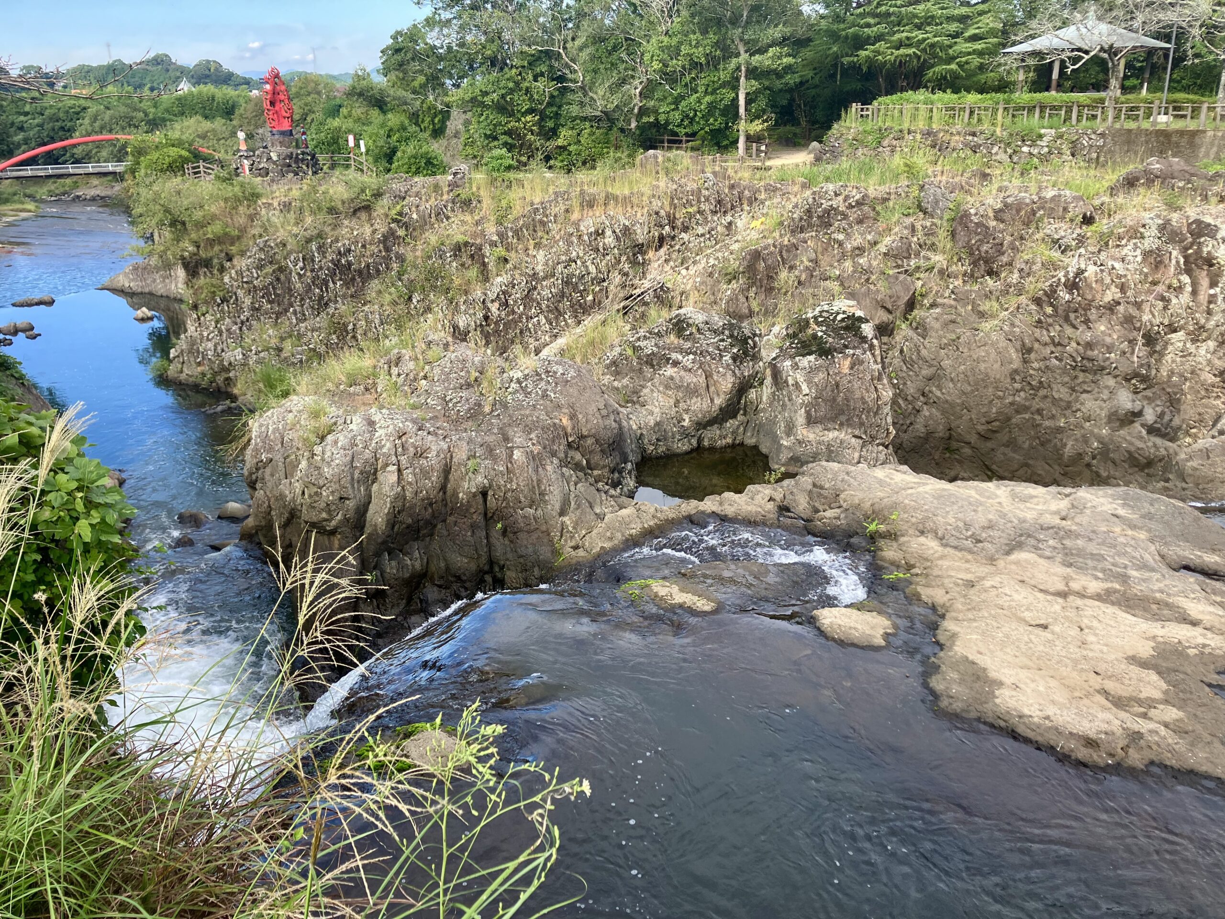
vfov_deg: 49.7
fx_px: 991
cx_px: 612
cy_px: 460
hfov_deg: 63.4
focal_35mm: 28
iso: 32
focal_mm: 3.99
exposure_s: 1/362
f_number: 1.8
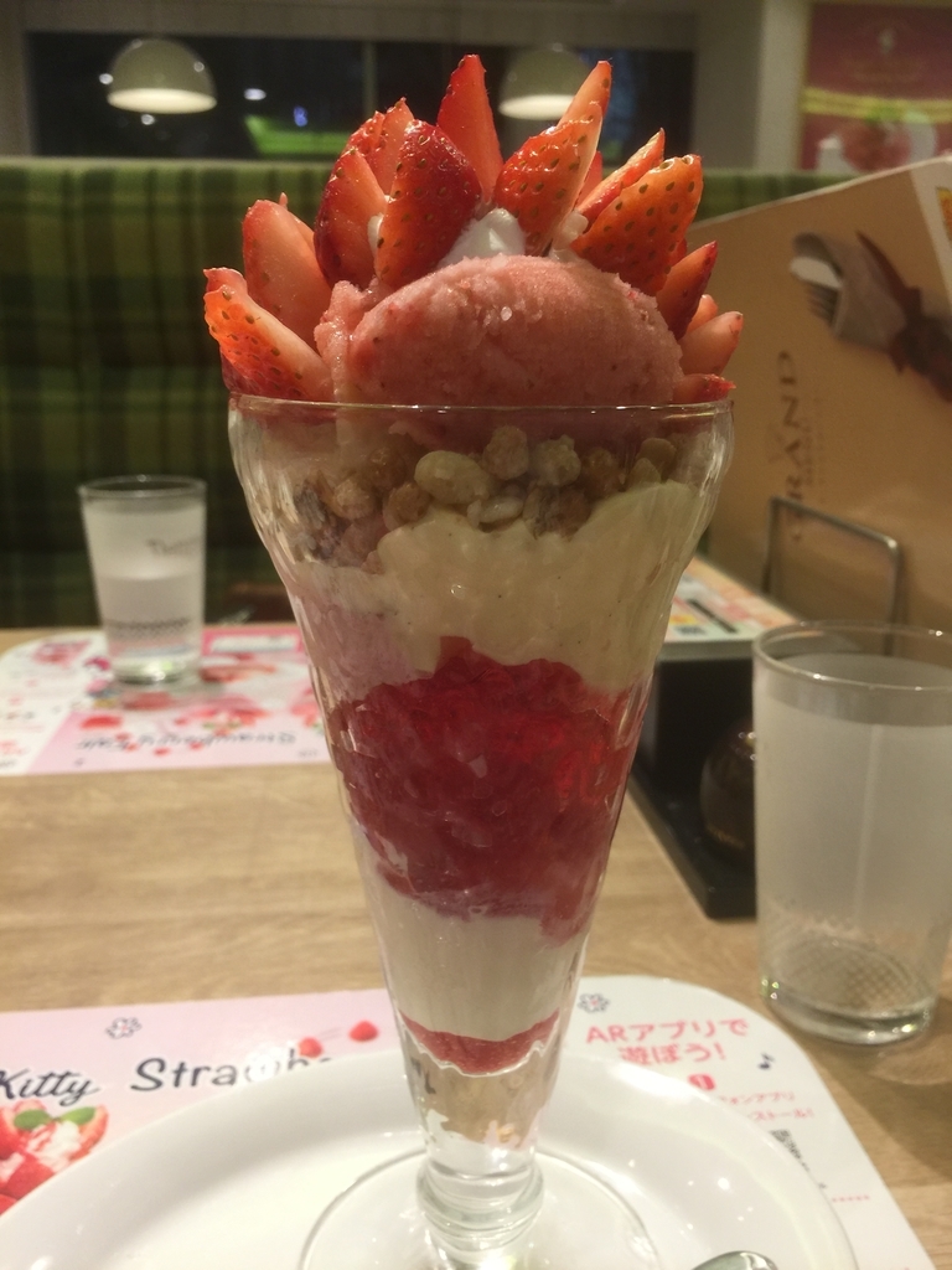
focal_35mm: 29
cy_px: 635
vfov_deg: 61.7
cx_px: 476
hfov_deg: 48.2
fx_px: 1063
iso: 40
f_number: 2.2
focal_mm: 4.15
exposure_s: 1/30
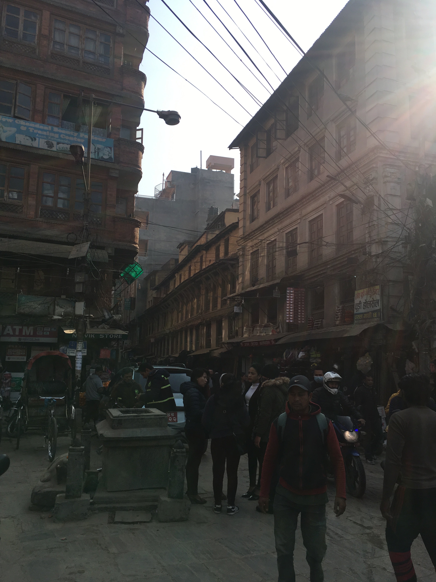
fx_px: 487
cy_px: 291
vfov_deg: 61.7
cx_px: 218
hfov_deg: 48.2
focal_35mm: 29
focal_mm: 4.15
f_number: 2.2
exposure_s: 1/1166
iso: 25
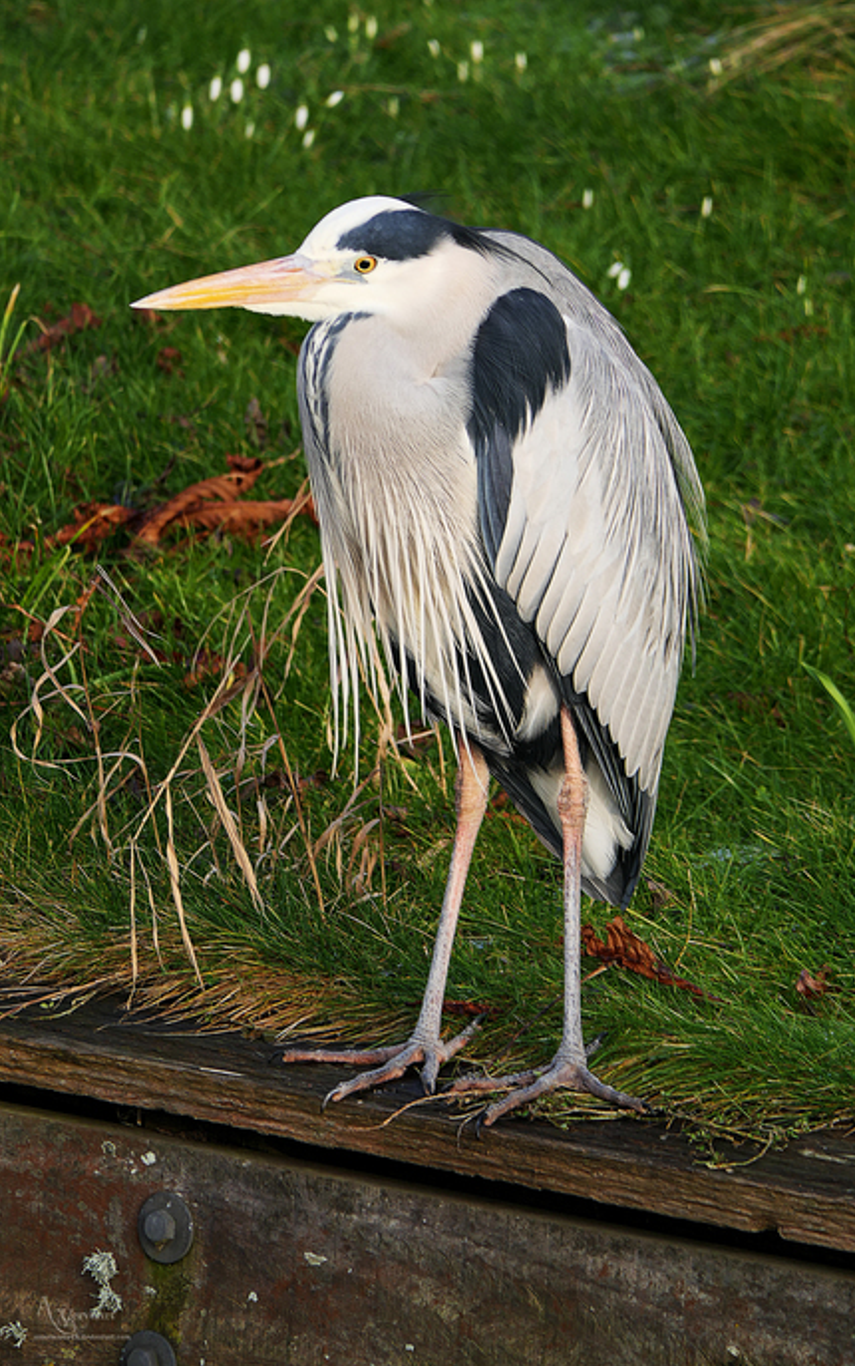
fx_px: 18063
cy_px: 684
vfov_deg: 4.3
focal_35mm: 485
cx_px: 449
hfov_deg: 2.7
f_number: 4.5
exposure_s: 1/200
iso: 125
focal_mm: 173.8
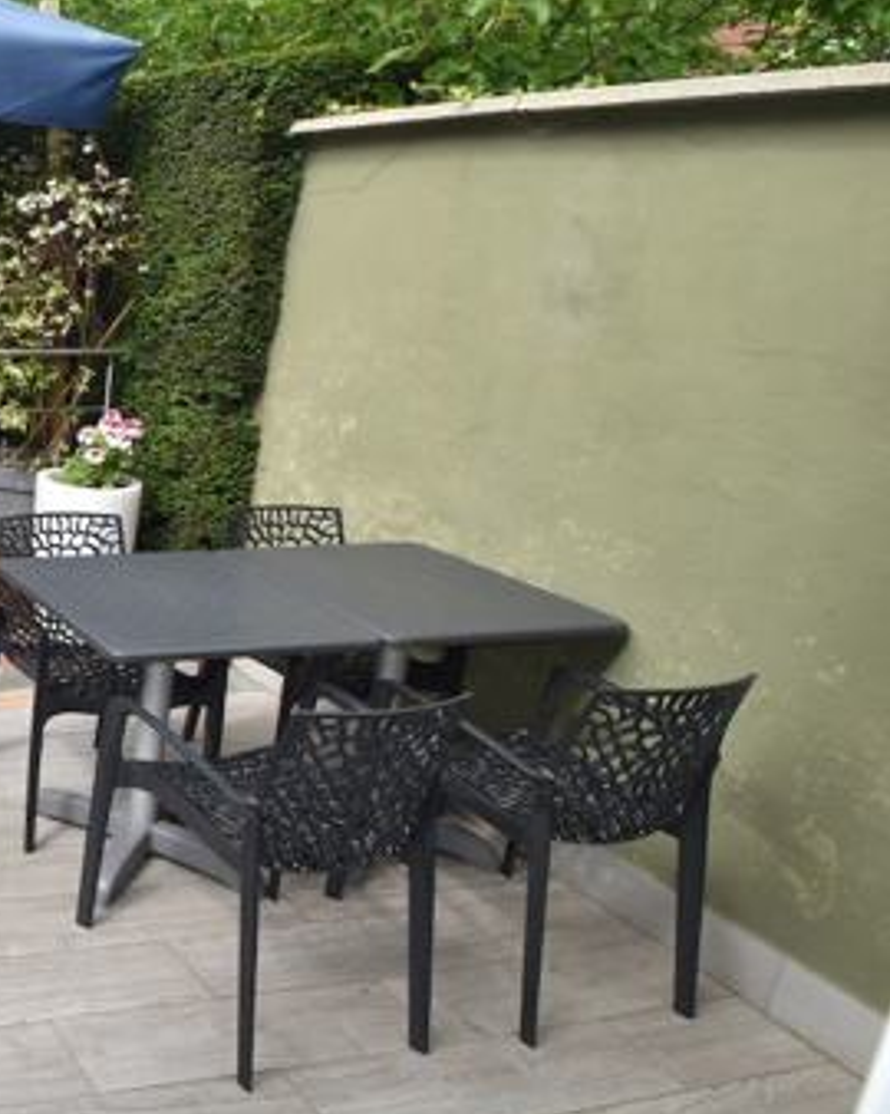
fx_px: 989
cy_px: 445
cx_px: -292
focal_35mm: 30
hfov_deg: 33.6
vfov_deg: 58.3
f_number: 5.6
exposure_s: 1/125
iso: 180
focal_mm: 10
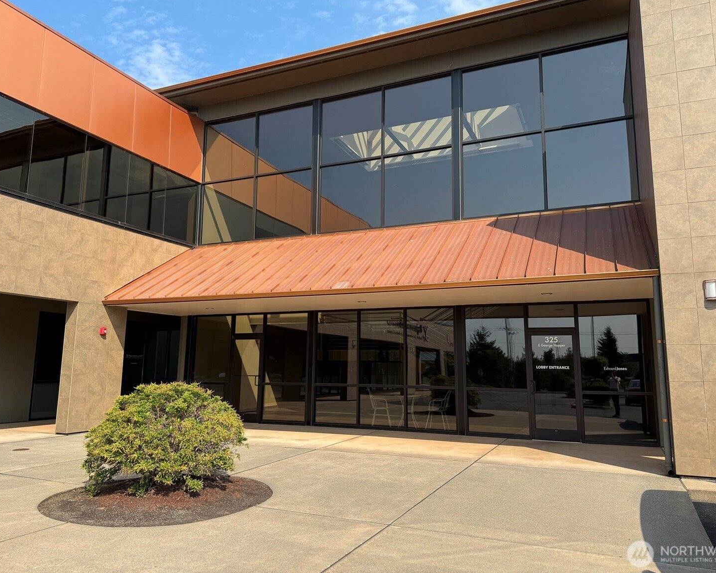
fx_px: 551
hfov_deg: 66.0
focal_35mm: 26
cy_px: 276
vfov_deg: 54.9
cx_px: 358
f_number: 1.78
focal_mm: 6.76
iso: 80
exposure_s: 1/2833
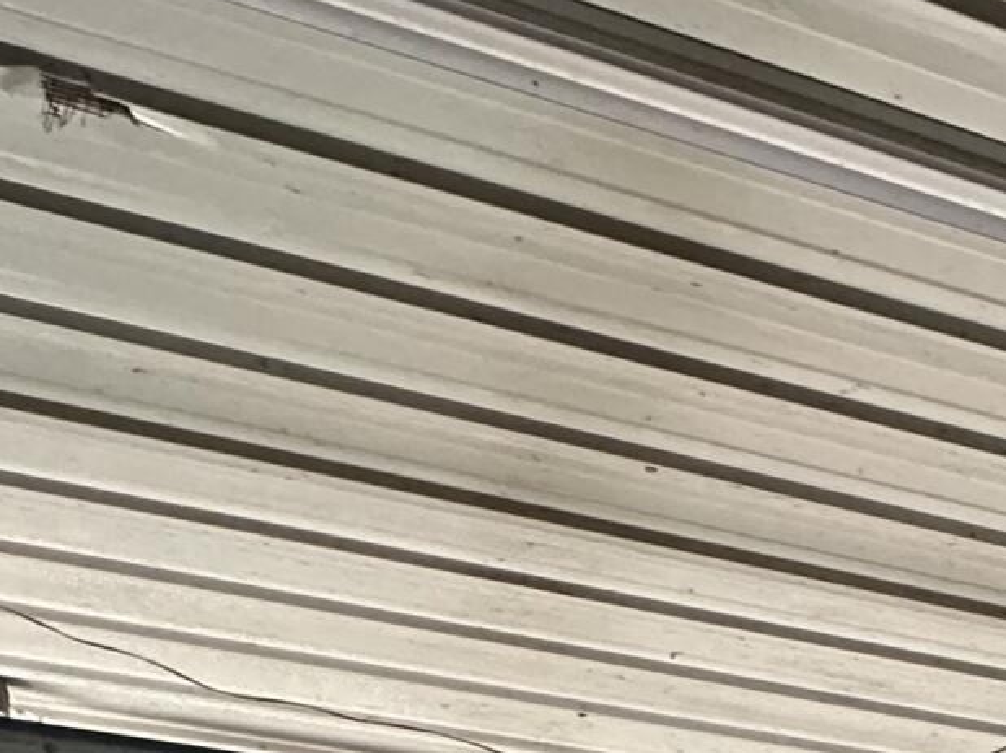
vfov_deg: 16.8
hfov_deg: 22.0
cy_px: 1451
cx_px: 1634
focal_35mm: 68
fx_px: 1975
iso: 400
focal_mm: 2.22
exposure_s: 1/60
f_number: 2.2
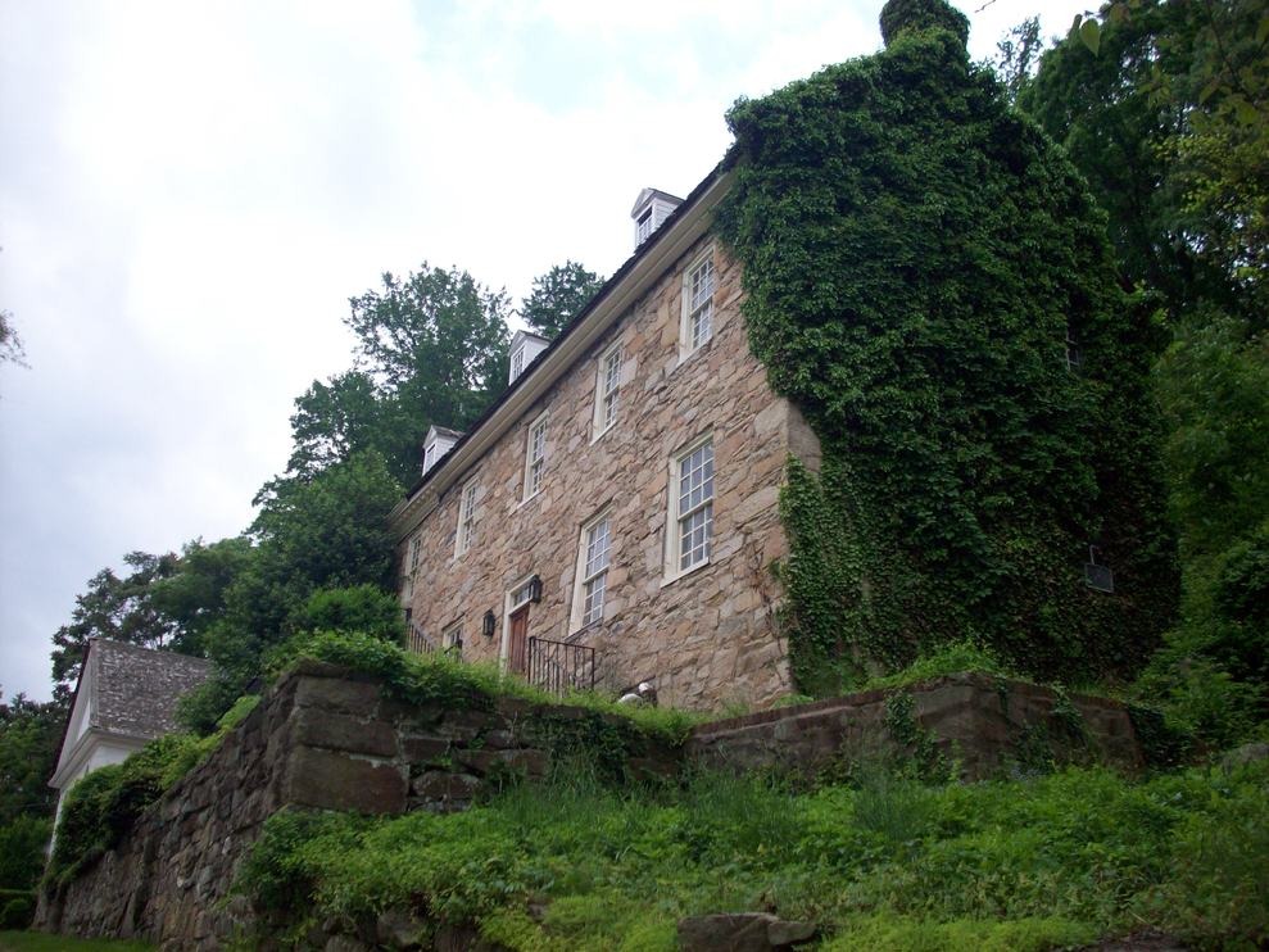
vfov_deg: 38.7
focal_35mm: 37
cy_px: 476
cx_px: 634
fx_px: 1357
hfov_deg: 50.1
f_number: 5.6
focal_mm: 6.2
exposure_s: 1/277
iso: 80
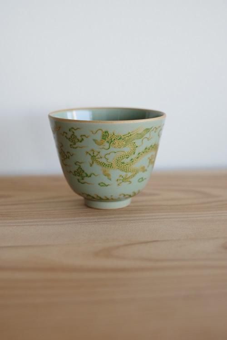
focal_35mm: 52
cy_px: 170
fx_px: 492
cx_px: 114
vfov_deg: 38.2
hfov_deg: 26.0
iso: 800
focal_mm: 35
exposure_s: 1/125
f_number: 3.5
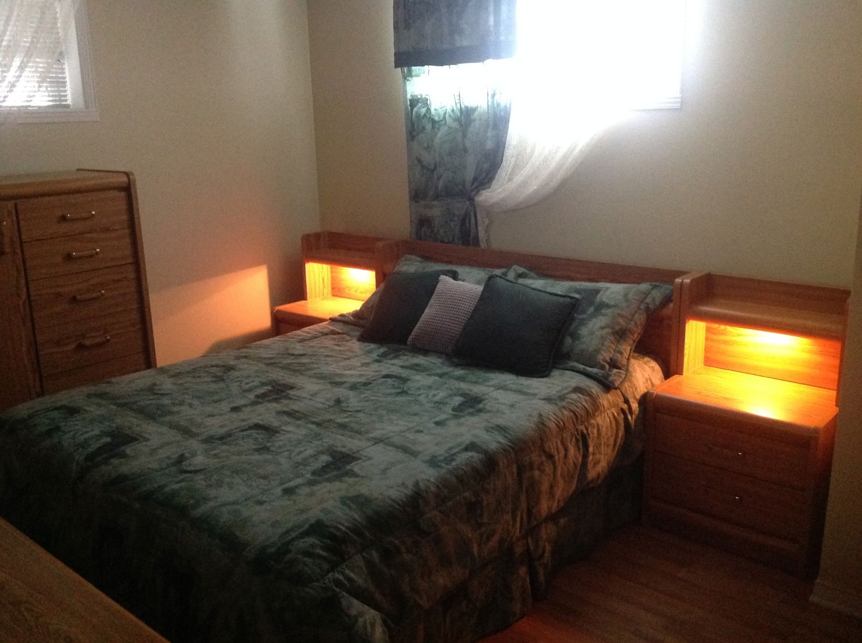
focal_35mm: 35
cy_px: 322
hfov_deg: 52.7
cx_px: 431
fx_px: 870
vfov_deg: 40.6
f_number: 2.4
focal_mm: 4.28
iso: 640
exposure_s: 1/15
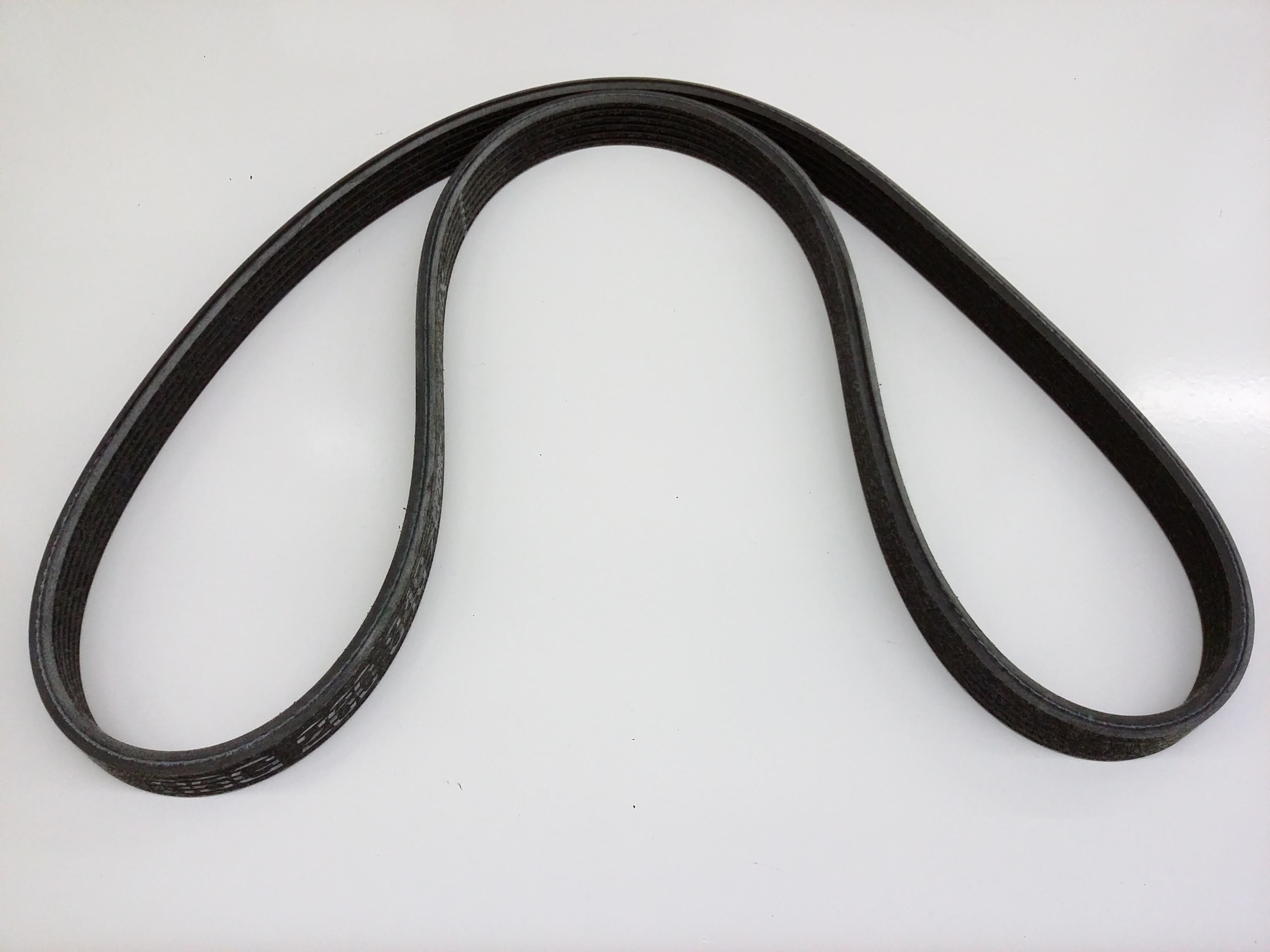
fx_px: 1174
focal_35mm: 32
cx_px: 635
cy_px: 476
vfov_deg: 44.2
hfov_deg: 56.8
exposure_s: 1/30
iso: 160
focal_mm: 3.4
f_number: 2.4
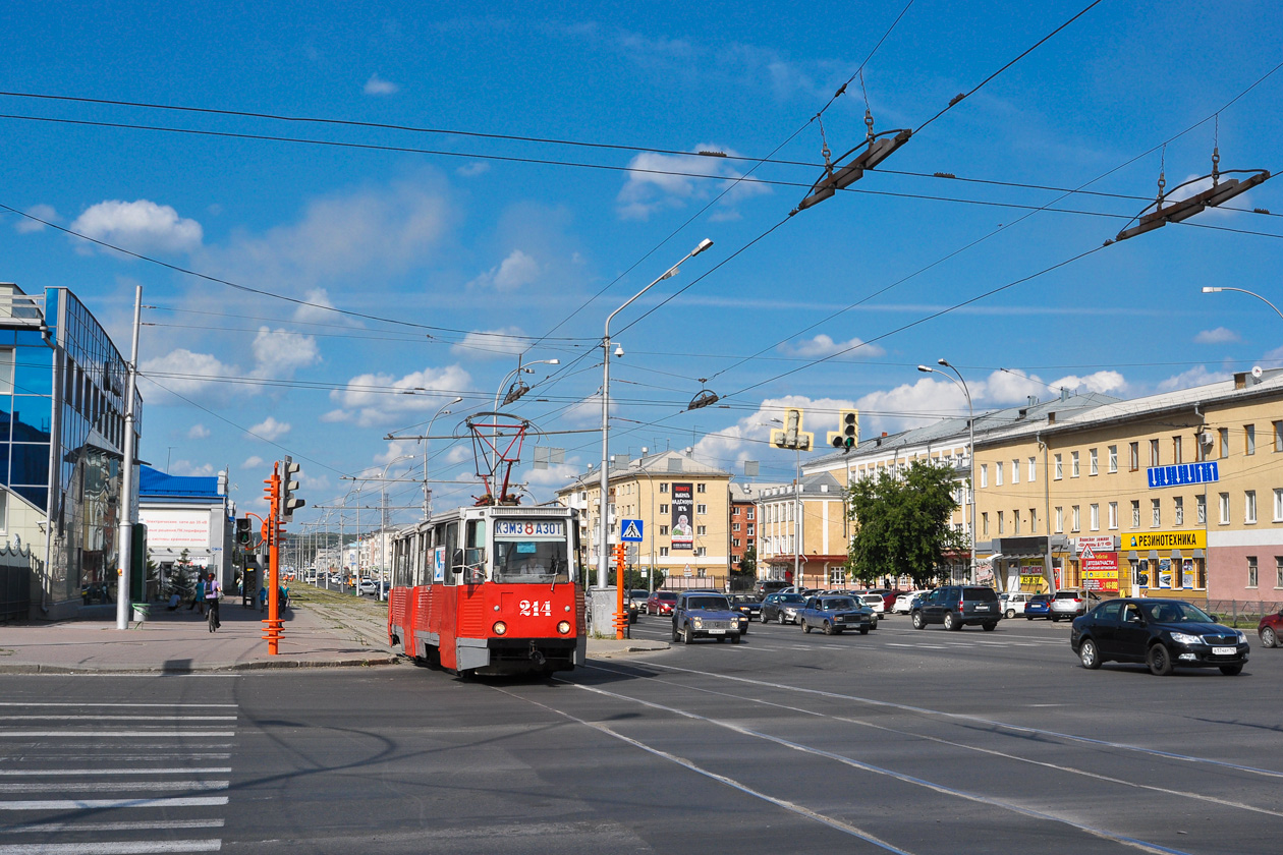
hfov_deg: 46.4
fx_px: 1497
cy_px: 428
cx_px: 642
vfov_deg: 31.9
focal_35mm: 42
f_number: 11
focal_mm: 28
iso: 200
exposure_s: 1/500
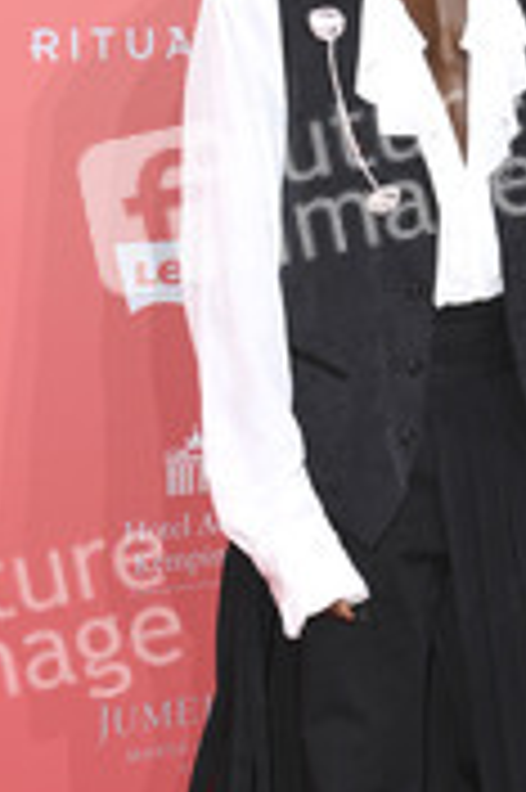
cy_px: 414
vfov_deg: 16.1
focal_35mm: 127
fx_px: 2789
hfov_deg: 10.7
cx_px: 441
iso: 1000
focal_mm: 56
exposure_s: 1/250
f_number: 5.6
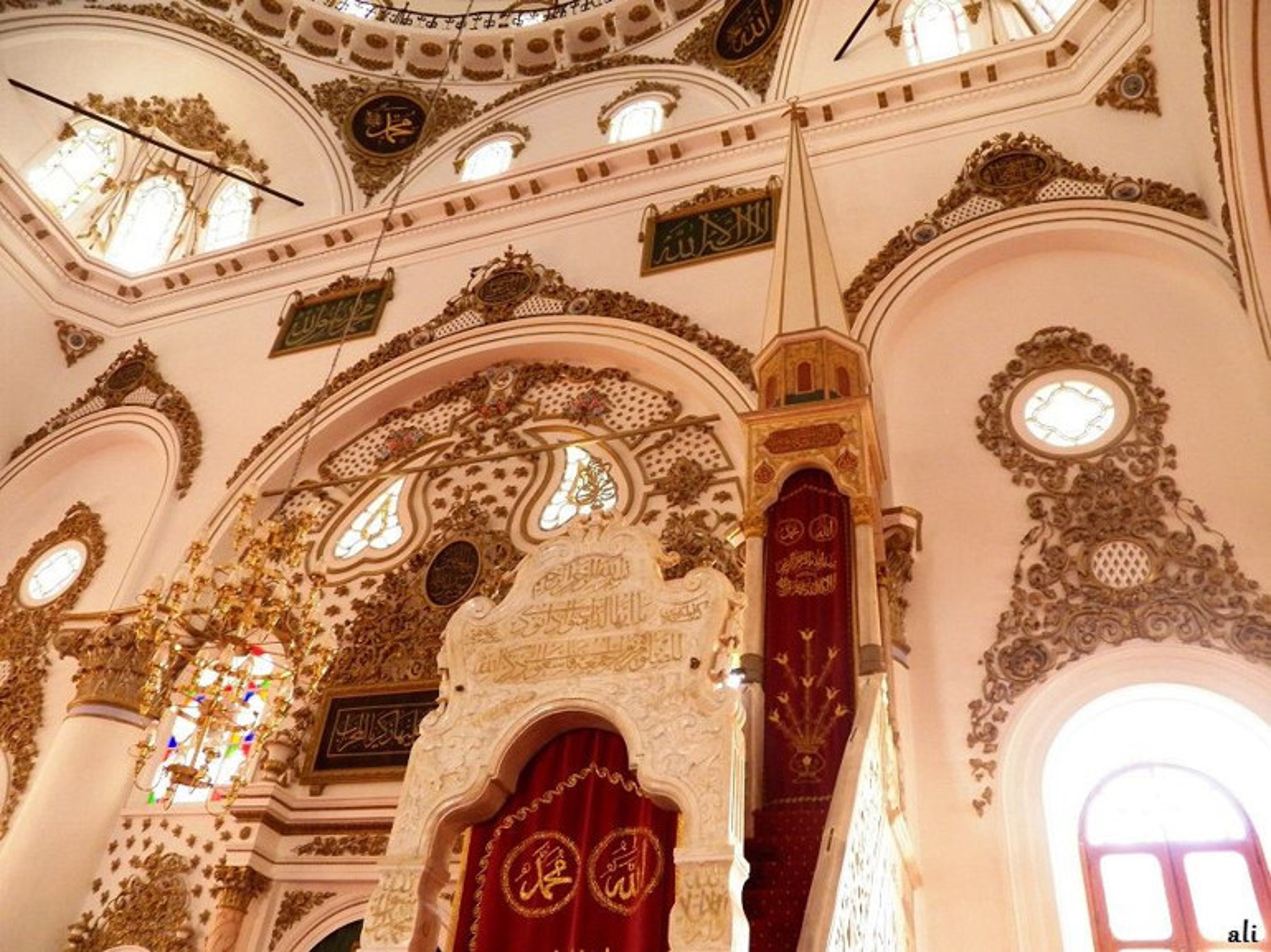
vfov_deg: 49.7
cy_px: 476
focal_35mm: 28
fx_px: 1028
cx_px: 636
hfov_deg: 63.5
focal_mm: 4.9
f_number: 2.8
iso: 320
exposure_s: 1/30
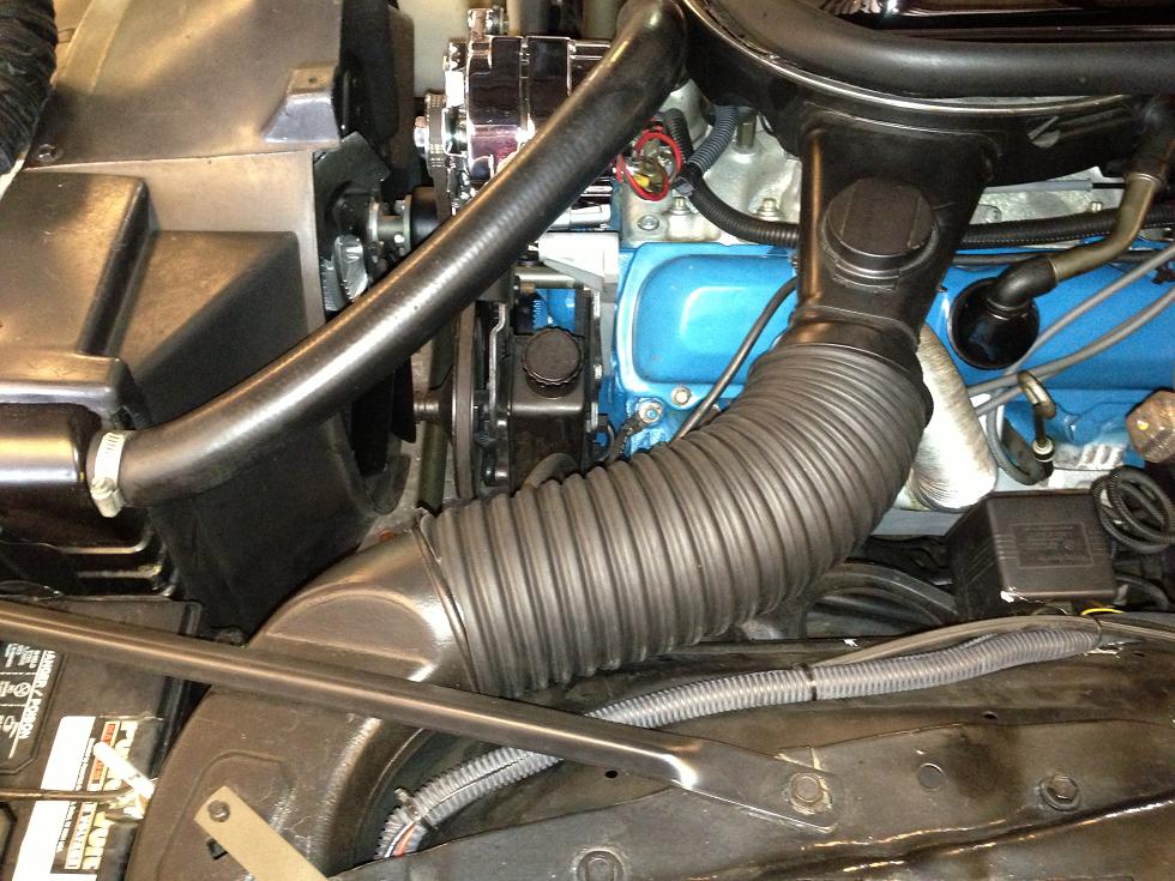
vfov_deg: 42.9
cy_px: 440
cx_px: 588
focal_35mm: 33
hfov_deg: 55.4
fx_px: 1120
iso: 500
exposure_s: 1/16
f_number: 2.4
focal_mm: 4.13
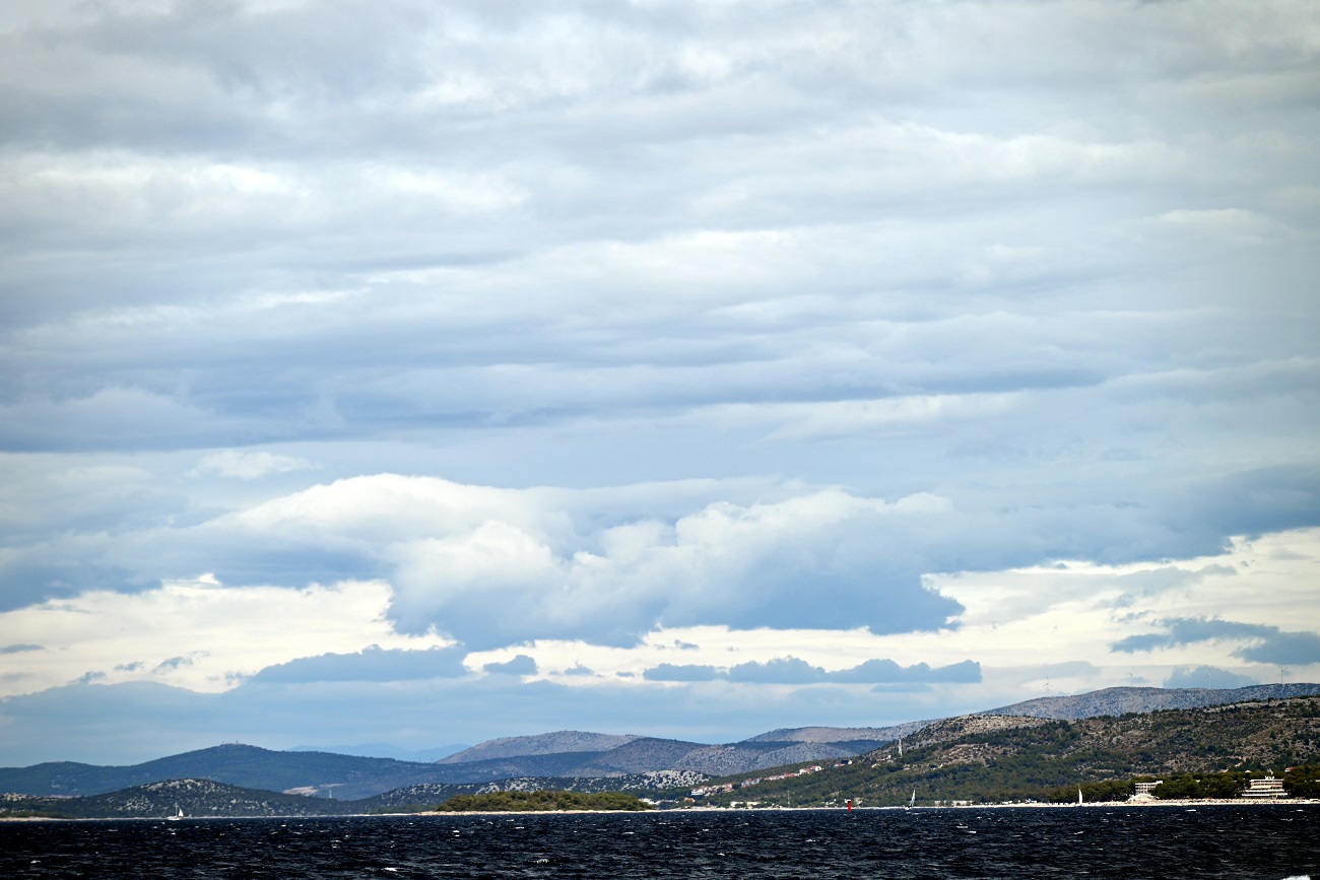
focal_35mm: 185
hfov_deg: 11.1
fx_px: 6784
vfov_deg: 7.4
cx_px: 660
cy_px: 440
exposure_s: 1/1250
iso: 100
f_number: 6.3
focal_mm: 185
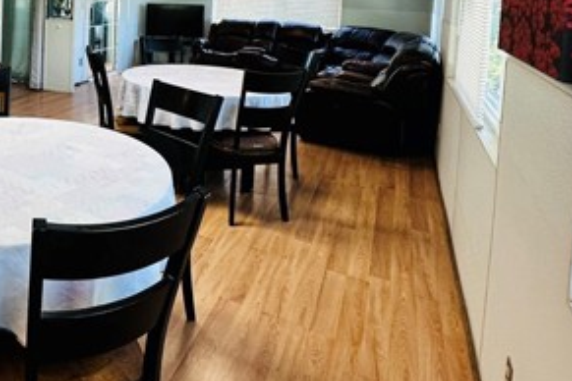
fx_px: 508
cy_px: 14
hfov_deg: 52.7
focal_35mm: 32
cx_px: 75
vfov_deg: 37.4
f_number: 2.2
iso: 200
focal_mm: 2.22
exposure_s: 1/120
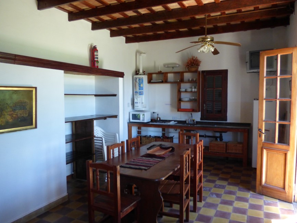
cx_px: 148
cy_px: 112
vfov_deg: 49.7
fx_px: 240
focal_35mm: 28
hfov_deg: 63.5
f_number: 3.2
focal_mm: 4.83
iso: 400
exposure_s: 1/60
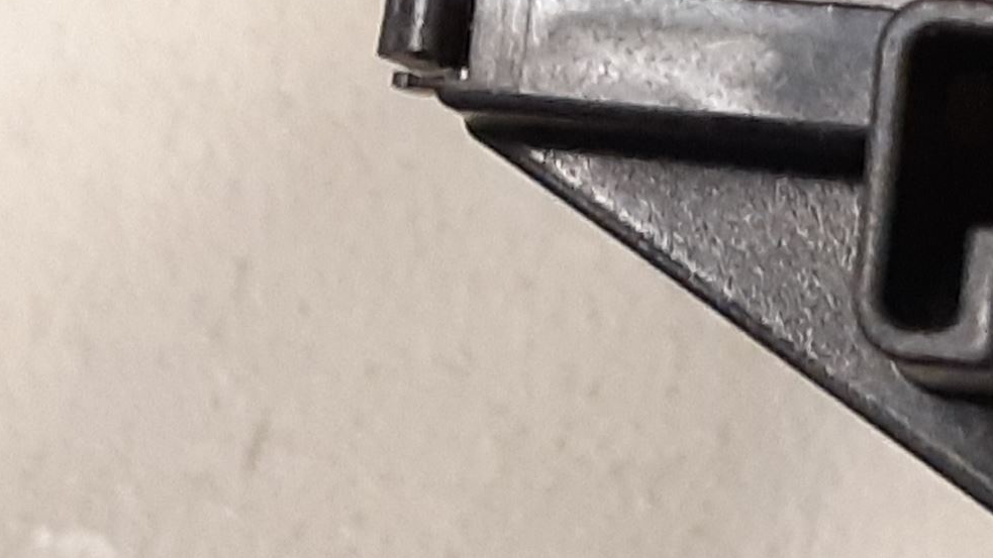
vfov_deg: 20.3
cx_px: 963
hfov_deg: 32.9
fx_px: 1554
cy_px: 197
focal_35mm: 59
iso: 250
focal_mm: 3.93
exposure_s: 1/33
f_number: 1.7
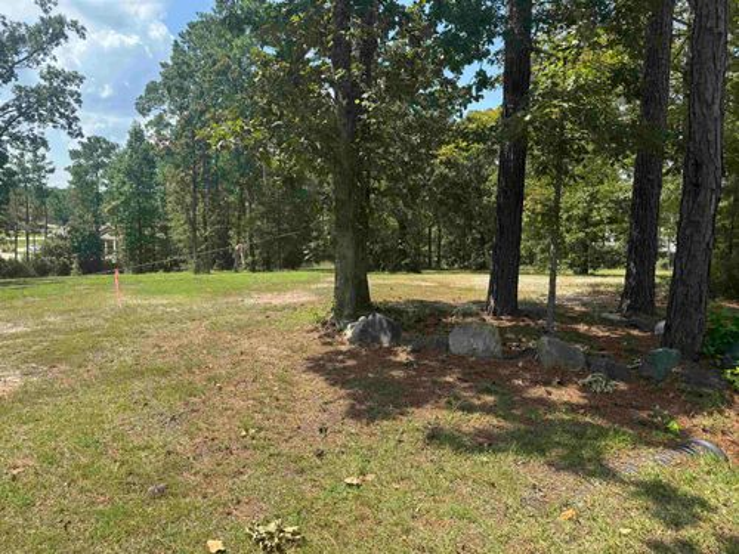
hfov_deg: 71.6
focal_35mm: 24
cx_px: 370
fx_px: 512
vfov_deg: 56.8
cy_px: 277
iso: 80
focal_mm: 6.76
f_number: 1.78
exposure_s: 1/1869
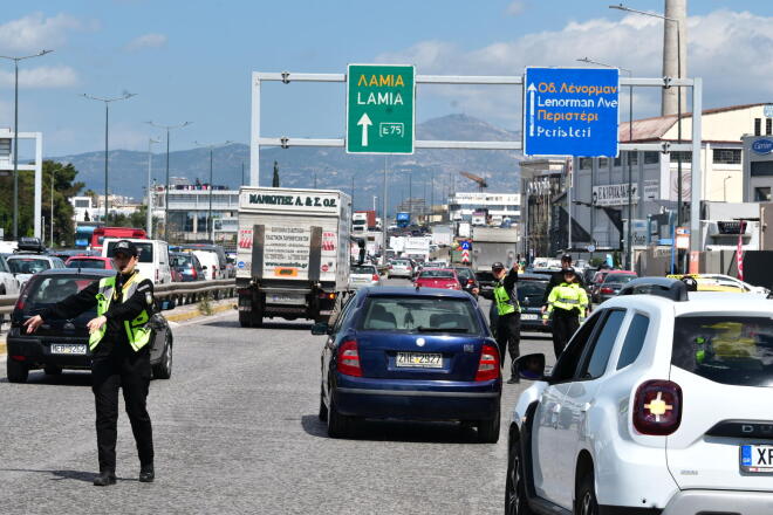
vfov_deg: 10.3
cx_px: 386
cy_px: 258
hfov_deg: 15.4
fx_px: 2856
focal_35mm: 133
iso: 320
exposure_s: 1/400
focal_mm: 89
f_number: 13
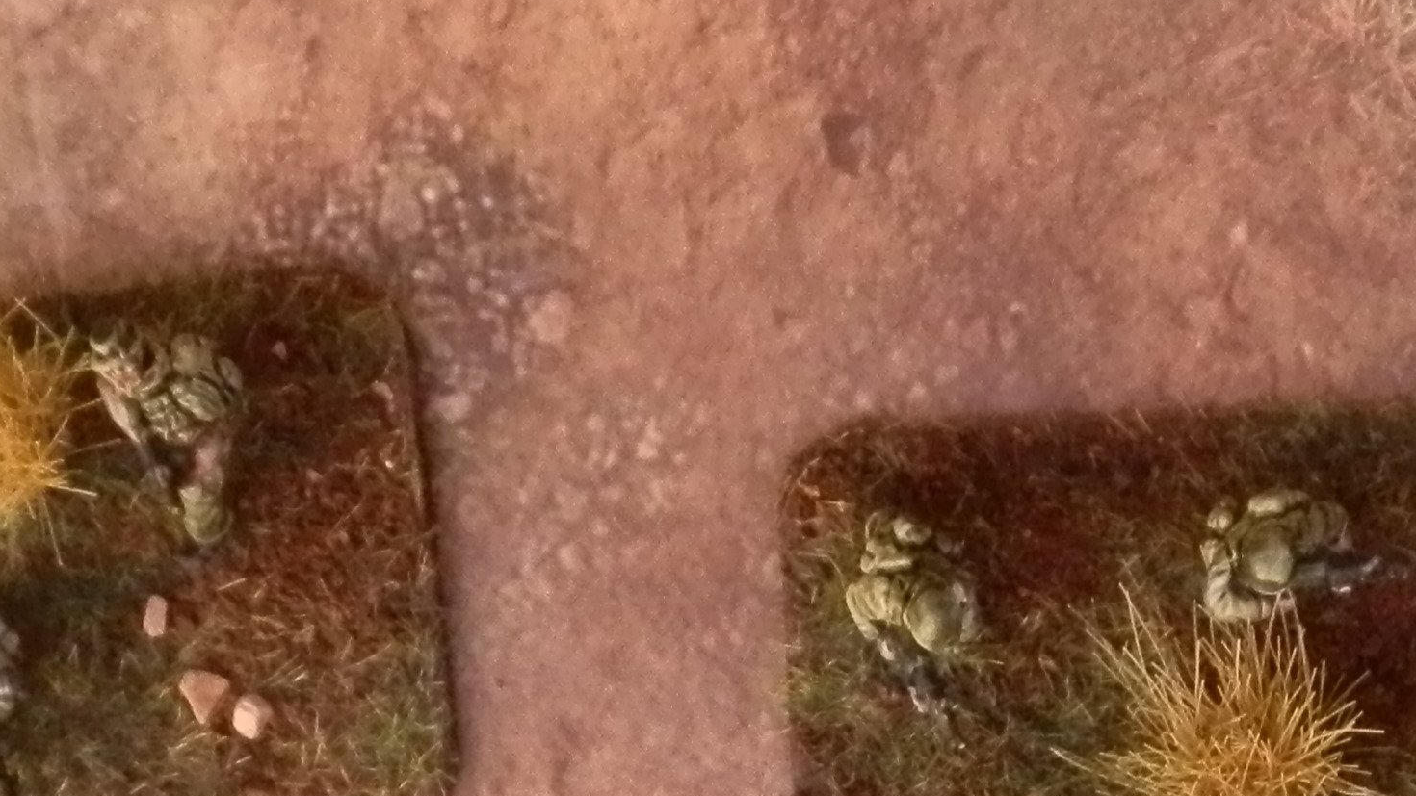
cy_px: 1450
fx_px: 3342
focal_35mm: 89
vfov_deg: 12.4
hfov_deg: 23.7
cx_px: 1055
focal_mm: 5
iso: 400
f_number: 3.1
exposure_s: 1/60
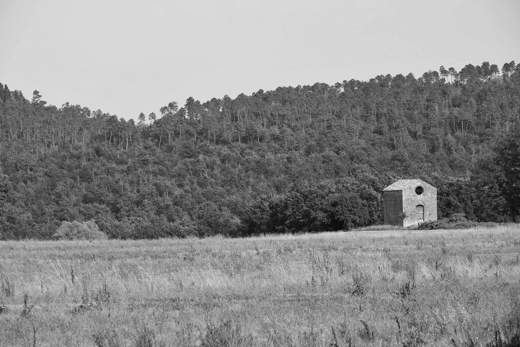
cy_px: 174
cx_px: 260
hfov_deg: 16.5
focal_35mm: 124
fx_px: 1798
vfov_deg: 11.0
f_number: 7.1
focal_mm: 83
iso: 100
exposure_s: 1/200
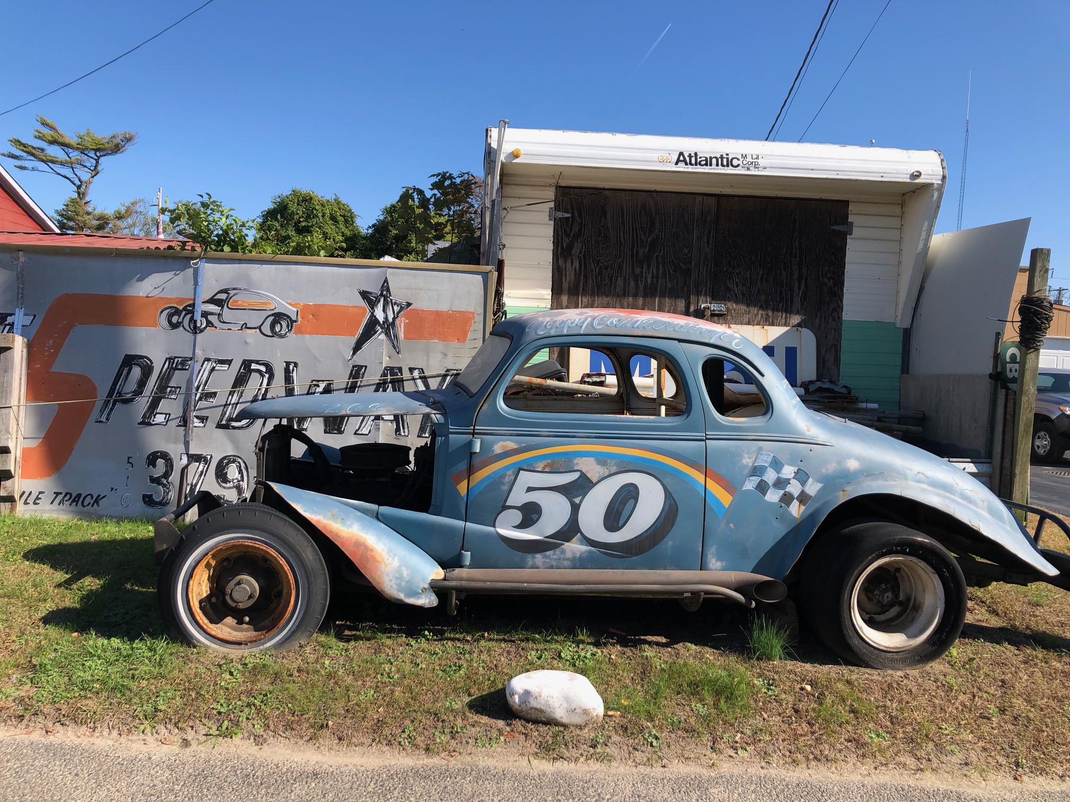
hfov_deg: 63.4
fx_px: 865
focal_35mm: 28
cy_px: 401
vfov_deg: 49.7
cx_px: 535
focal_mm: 3.99
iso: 20
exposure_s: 1/1297
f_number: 1.8
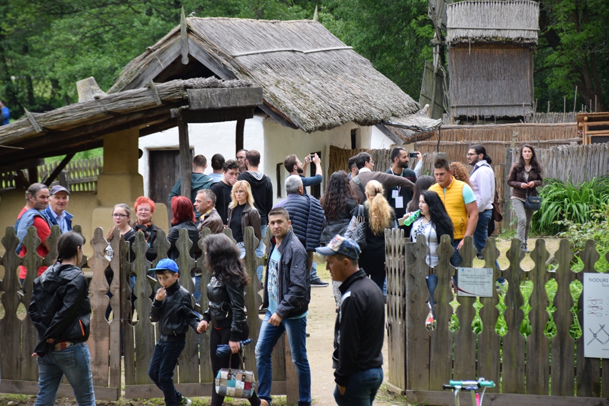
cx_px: 304
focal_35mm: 150
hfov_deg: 13.7
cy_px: 203
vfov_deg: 9.2
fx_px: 2538
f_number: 5.6
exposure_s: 1/250
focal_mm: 100
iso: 800
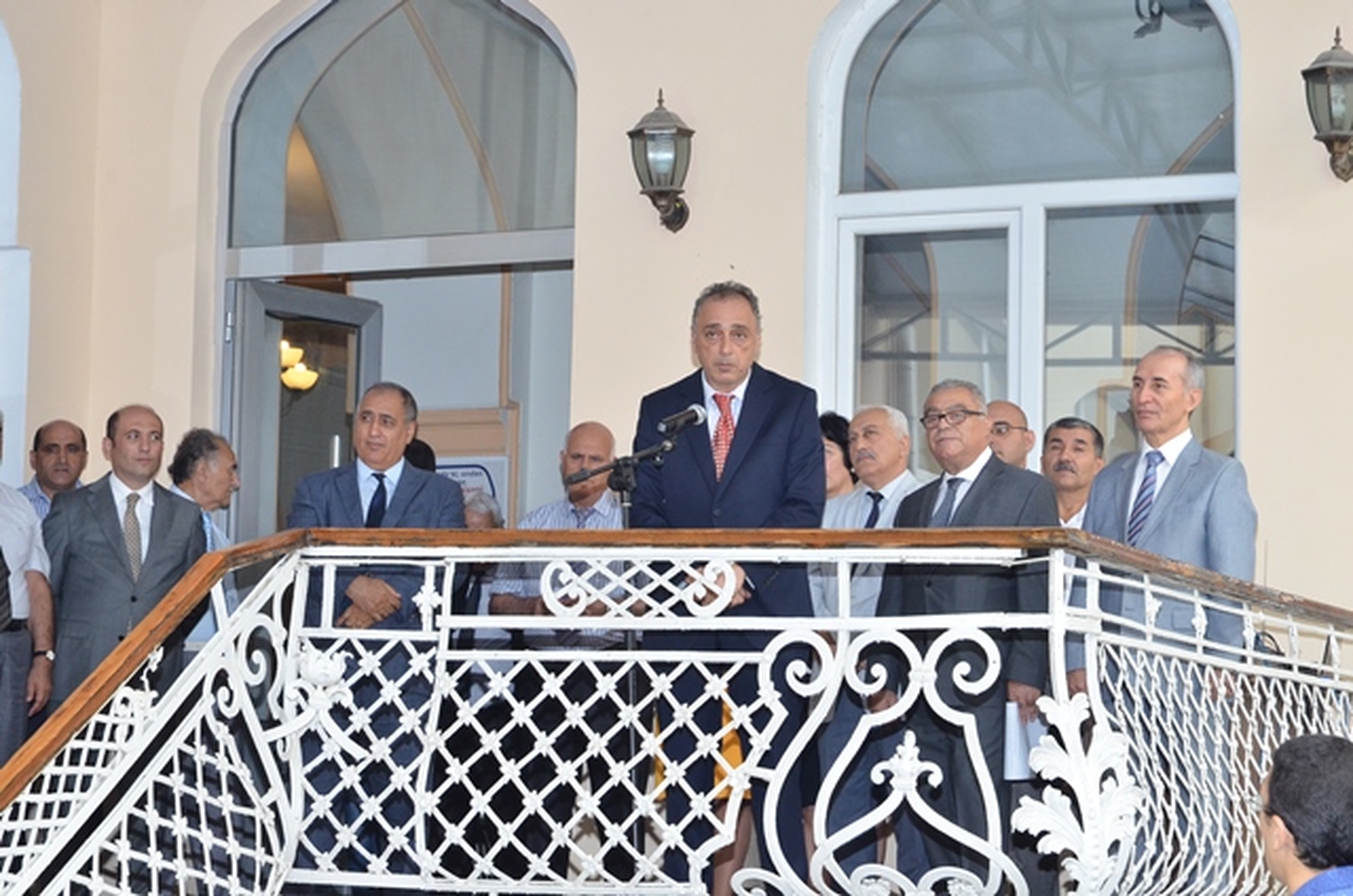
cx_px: 676
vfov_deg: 13.0
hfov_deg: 19.5
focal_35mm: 105
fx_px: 3938
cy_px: 448
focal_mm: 70
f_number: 11
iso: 1600
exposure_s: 1/160
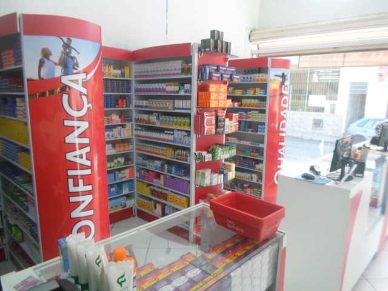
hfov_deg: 69.4
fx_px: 280
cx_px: 194
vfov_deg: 54.9
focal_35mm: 25
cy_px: 146
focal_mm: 4.5
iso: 80
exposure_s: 1/45
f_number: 2.5
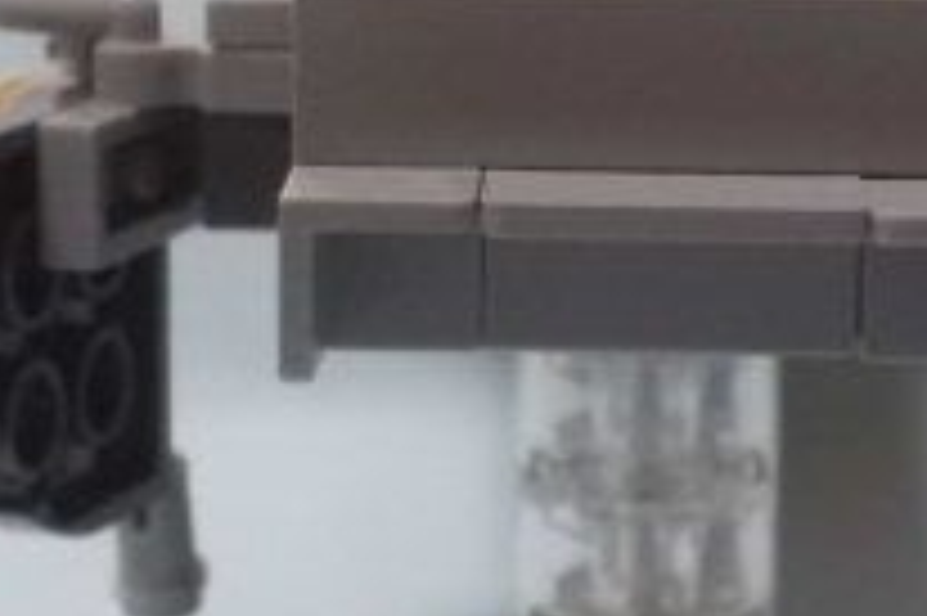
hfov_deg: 13.5
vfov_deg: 9.0
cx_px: 644
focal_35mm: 152
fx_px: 3911
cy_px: 22
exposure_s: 1/20
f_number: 3.4
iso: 400
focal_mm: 8.3
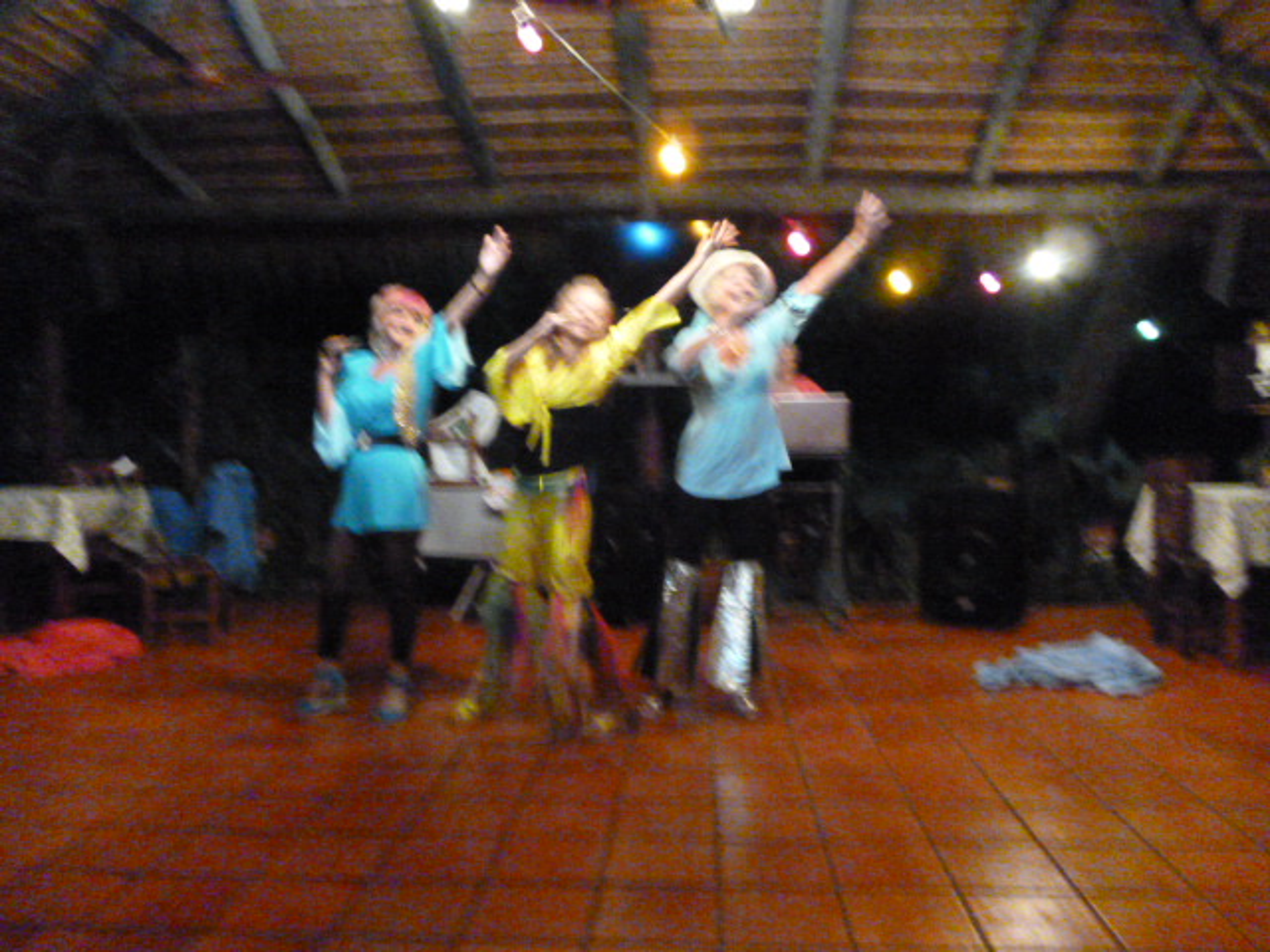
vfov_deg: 49.7
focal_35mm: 28
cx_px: 635
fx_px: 1027
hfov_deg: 63.4
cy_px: 476
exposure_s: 1/15
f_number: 3.1
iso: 1600
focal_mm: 5
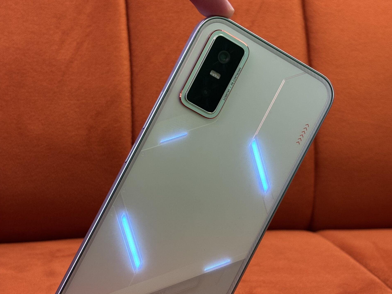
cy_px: 174
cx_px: 196
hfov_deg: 27.8
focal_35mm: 70
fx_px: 793
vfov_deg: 21.0
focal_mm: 5.96
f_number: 1.6
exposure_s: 1/33
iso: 160
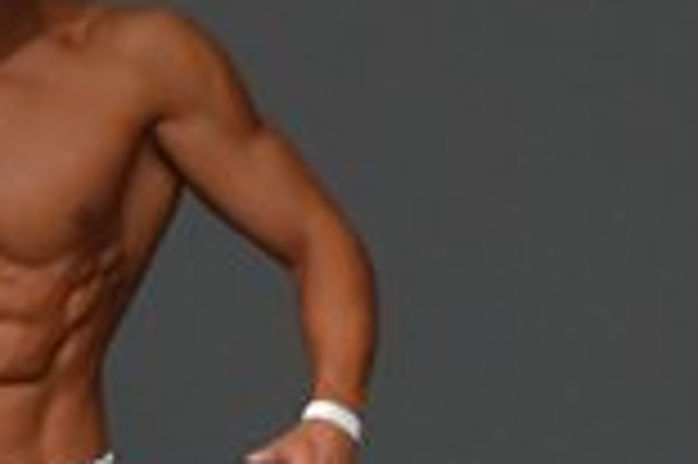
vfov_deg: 0.8
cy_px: 676
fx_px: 33429
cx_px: 29
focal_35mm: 1726
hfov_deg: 1.2
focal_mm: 230
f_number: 5.6
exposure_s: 1/400
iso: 4000
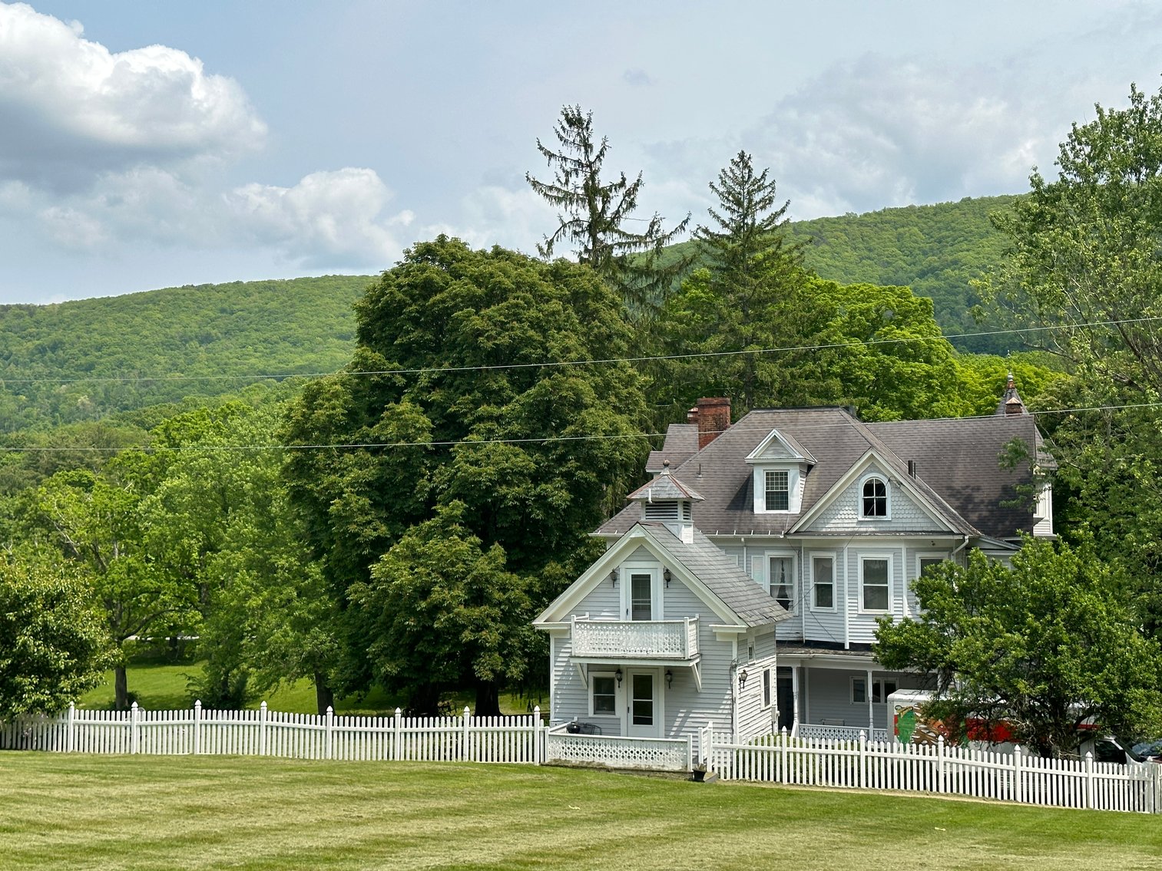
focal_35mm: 48
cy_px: 436
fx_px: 1611
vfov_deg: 30.3
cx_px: 581
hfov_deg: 39.7
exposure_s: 1/4016
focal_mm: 6.86
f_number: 1.78
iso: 64
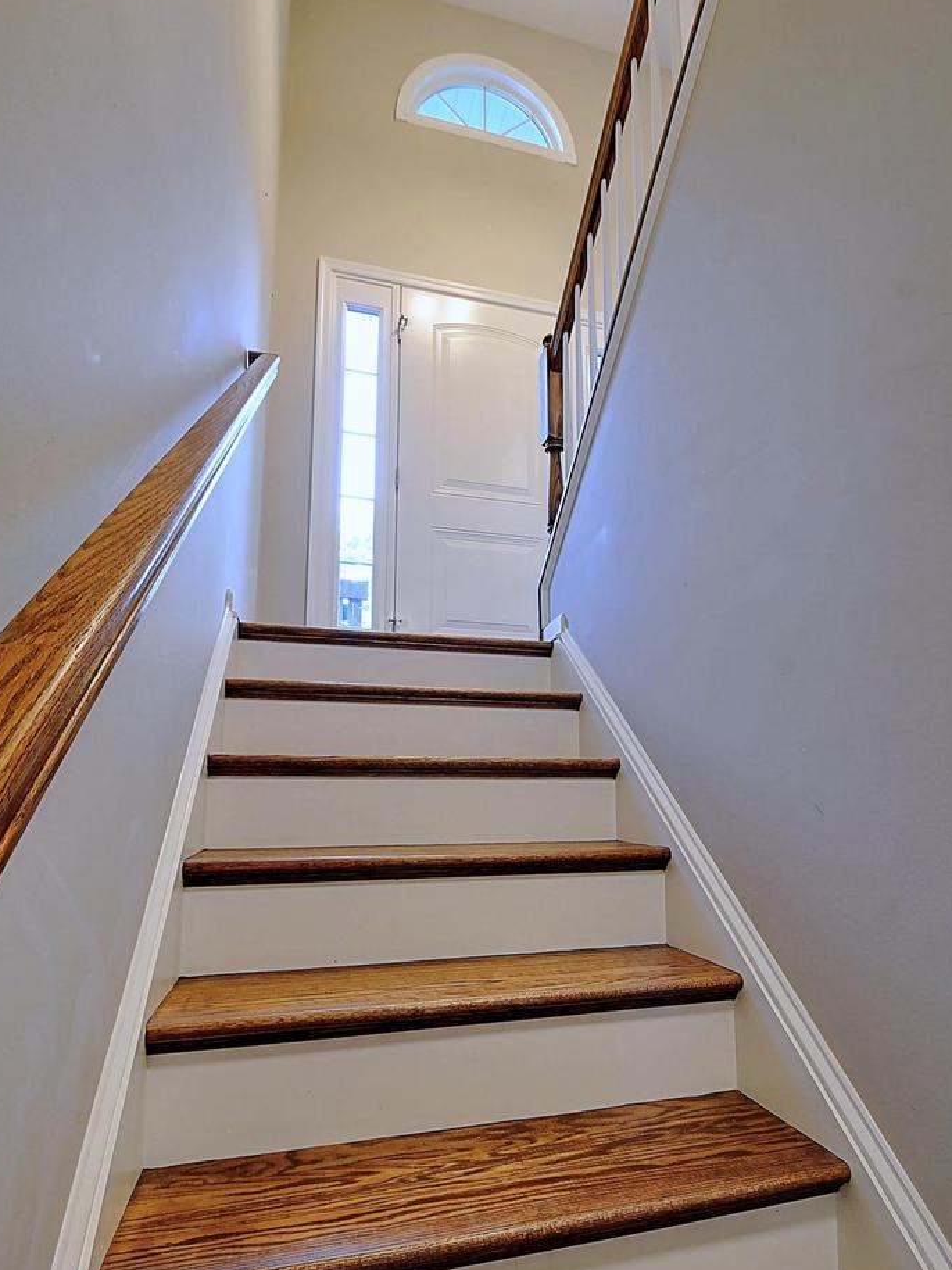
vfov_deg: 90.4
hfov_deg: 74.7
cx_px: 478
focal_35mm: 17
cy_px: 727
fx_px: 624
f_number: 8
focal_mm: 10
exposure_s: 1/6
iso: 800
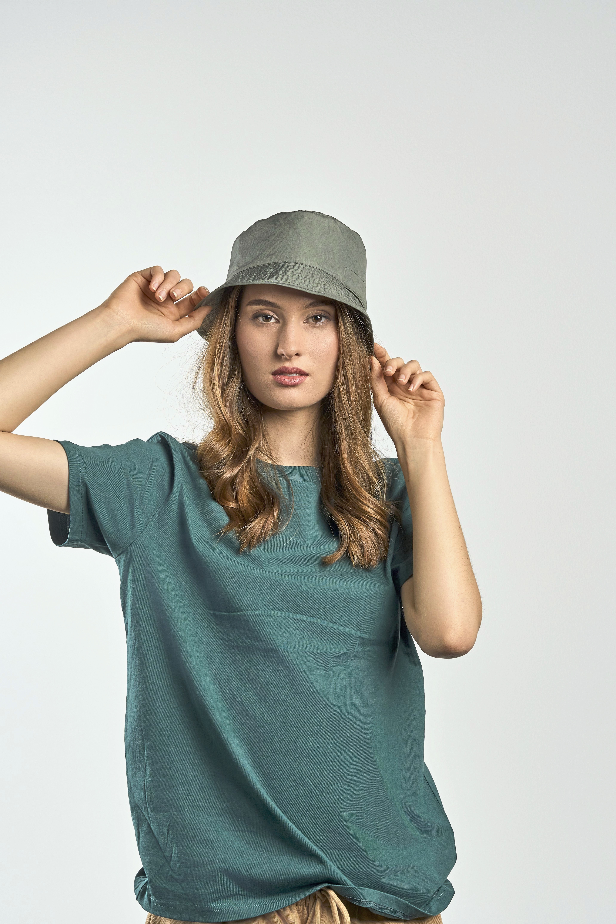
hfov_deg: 18.2
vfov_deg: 27.0
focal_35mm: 75
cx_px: 308
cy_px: 462
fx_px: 1925
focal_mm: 50
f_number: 9
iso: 320
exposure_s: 1/160
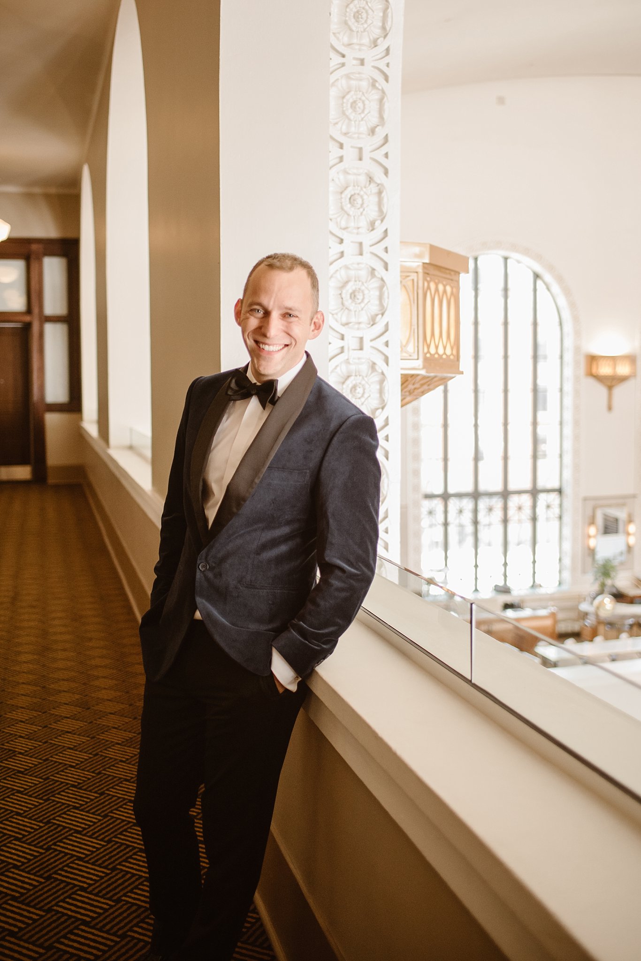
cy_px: 480
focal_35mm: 35
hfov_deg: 37.9
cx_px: 320
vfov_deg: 54.4
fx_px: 934
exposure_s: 1/250
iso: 1250
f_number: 1.8
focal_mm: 35
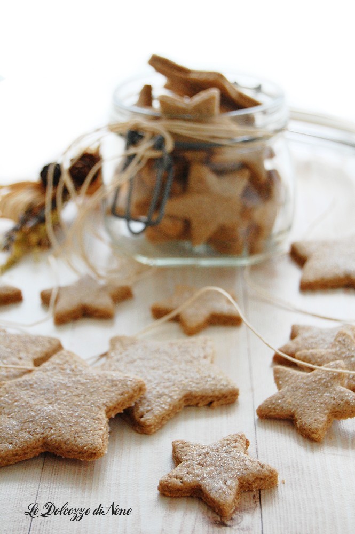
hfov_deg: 17.5
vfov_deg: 26.0
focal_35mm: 78
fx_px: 1156
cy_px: 267
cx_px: 178
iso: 800
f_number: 5.6
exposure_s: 1/20
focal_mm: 52
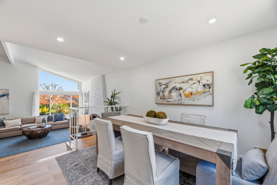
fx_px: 108
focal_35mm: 14
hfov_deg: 104.2
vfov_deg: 81.3
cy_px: 92
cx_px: 138
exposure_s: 1/320
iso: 400
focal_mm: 14
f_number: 11
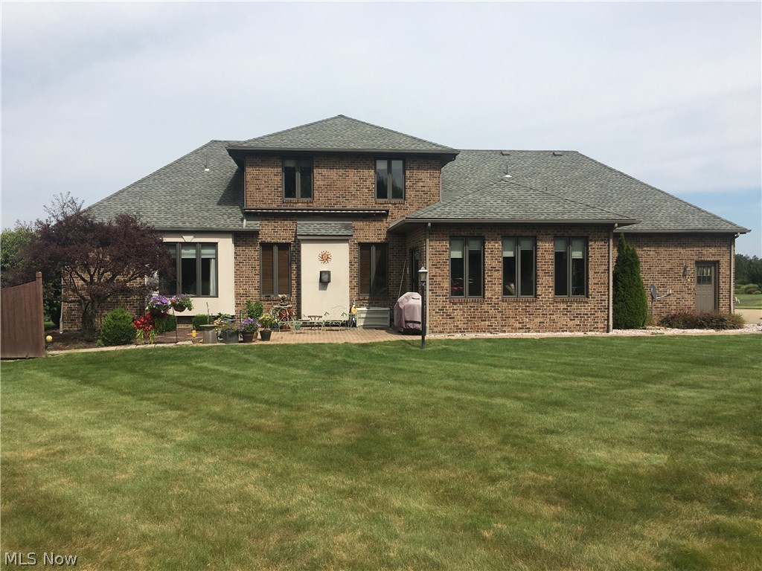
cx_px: 381
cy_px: 286
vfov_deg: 48.2
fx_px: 638
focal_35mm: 29
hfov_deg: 61.7
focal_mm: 4.15
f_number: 2.2
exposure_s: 1/2331
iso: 25
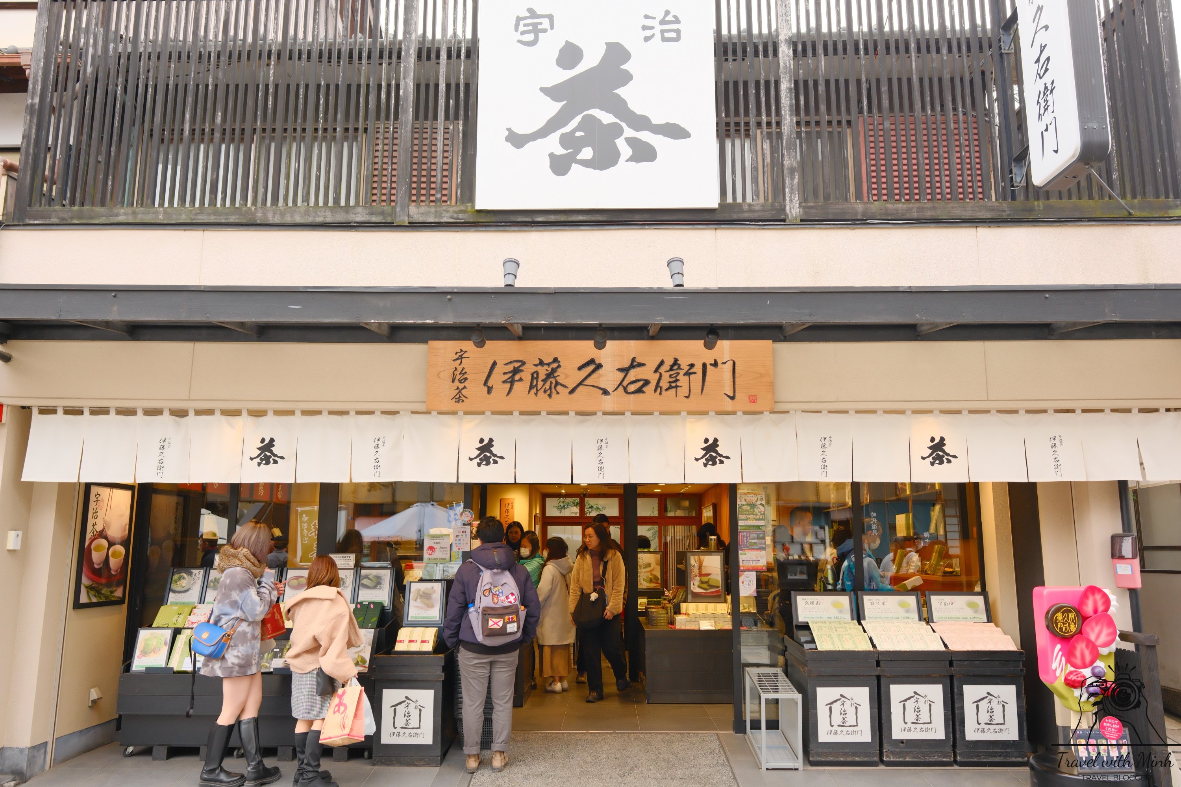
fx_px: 886
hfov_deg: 67.4
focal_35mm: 27
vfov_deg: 47.9
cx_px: 590
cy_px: 394
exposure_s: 1/280
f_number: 2.8
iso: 500
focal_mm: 18
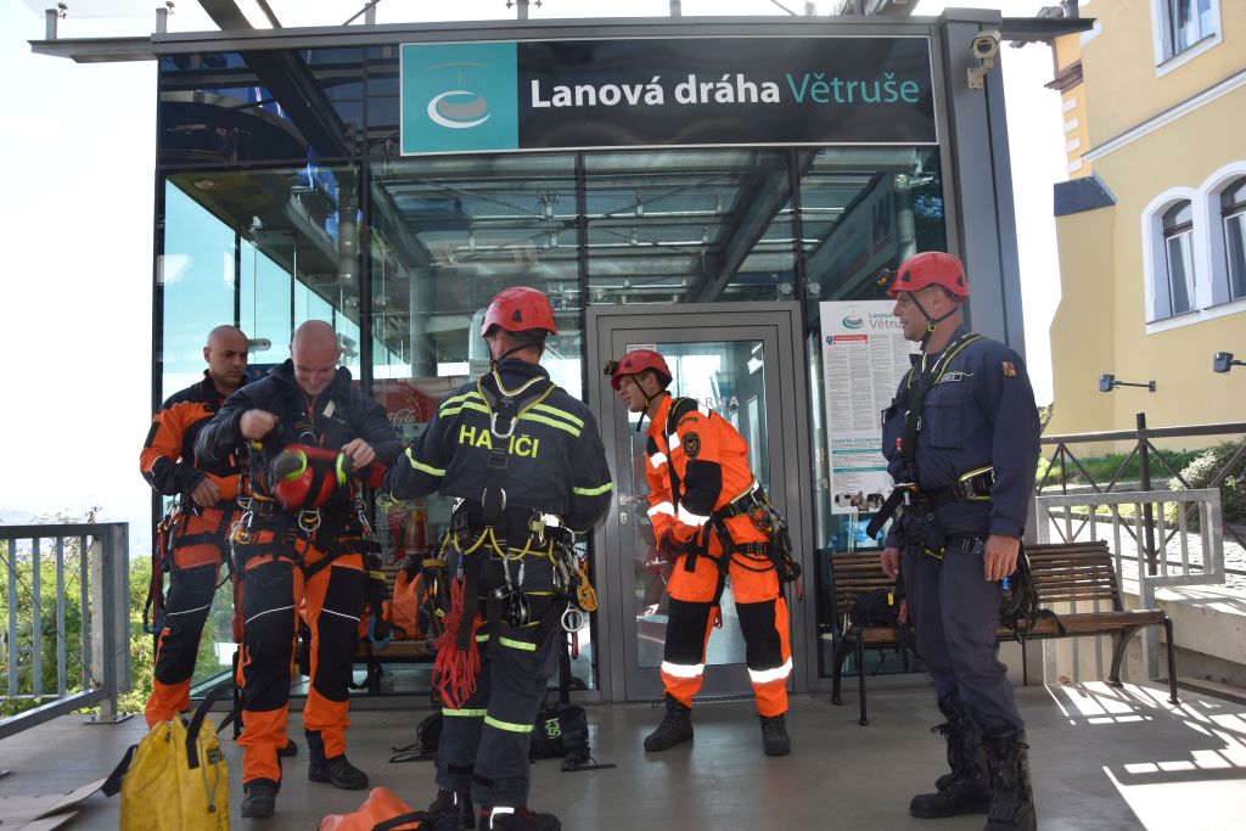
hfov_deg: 67.4
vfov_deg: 47.9
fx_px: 935
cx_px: 623
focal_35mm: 27
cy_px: 416
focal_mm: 18
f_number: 5.6
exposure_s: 1/125
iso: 110
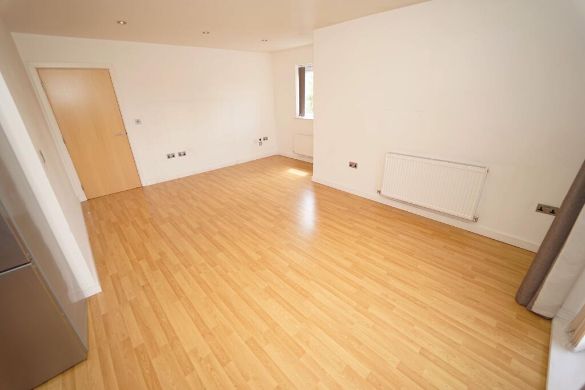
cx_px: 292
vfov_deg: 81.2
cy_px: 195
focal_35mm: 14
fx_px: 228
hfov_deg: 104.2
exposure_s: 1/60
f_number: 2.8
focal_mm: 14
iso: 100
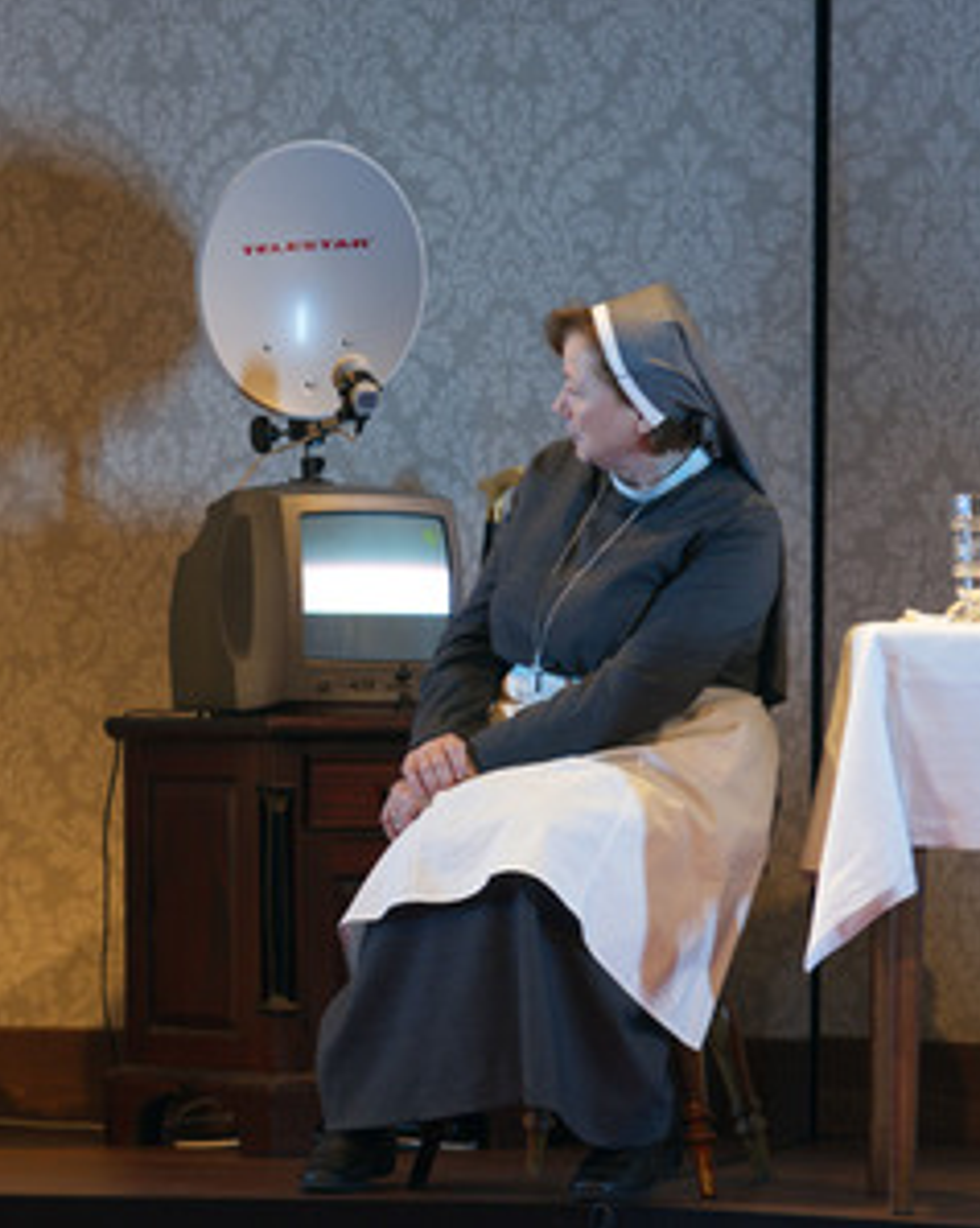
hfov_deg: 9.7
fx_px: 5770
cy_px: 614
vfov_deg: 12.1
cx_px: 64
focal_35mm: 159
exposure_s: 1/200
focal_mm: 112
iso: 1600
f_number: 4
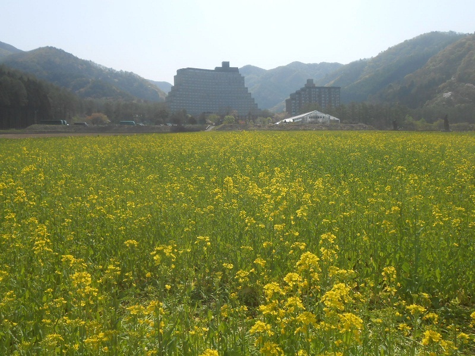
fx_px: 467
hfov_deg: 54.0
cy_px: 178
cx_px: 238
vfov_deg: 41.8
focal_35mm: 34
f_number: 3.9
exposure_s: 1/800
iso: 80
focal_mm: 6
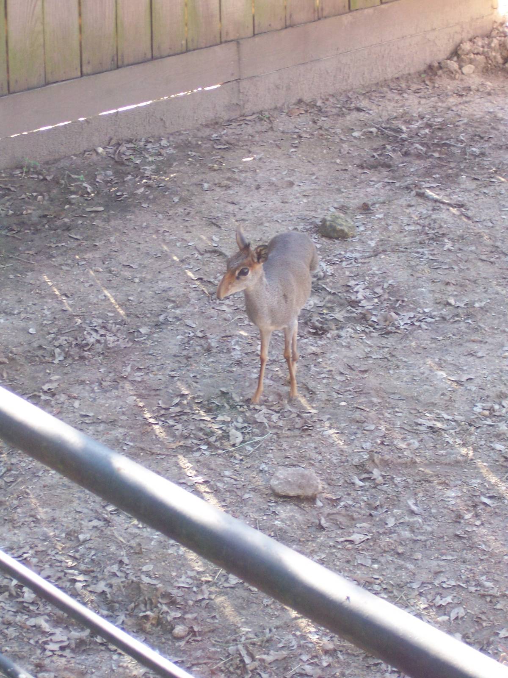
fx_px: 2583
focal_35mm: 132
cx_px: 254
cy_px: 339
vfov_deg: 14.9
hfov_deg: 11.2
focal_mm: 22
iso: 140
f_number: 4.8
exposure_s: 1/45
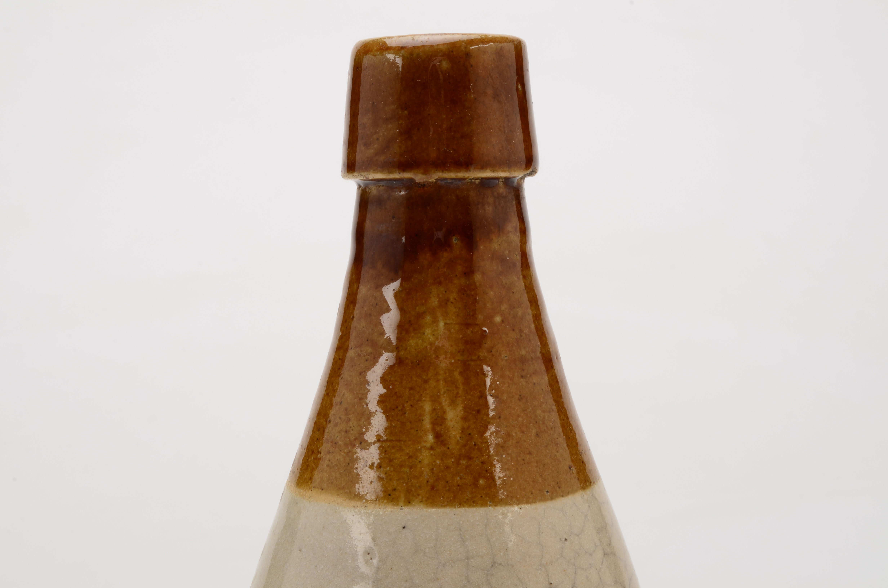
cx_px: 444
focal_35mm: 82
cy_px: 294
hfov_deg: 24.7
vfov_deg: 16.5
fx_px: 2031
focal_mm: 55
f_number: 25
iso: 100
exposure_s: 1/160
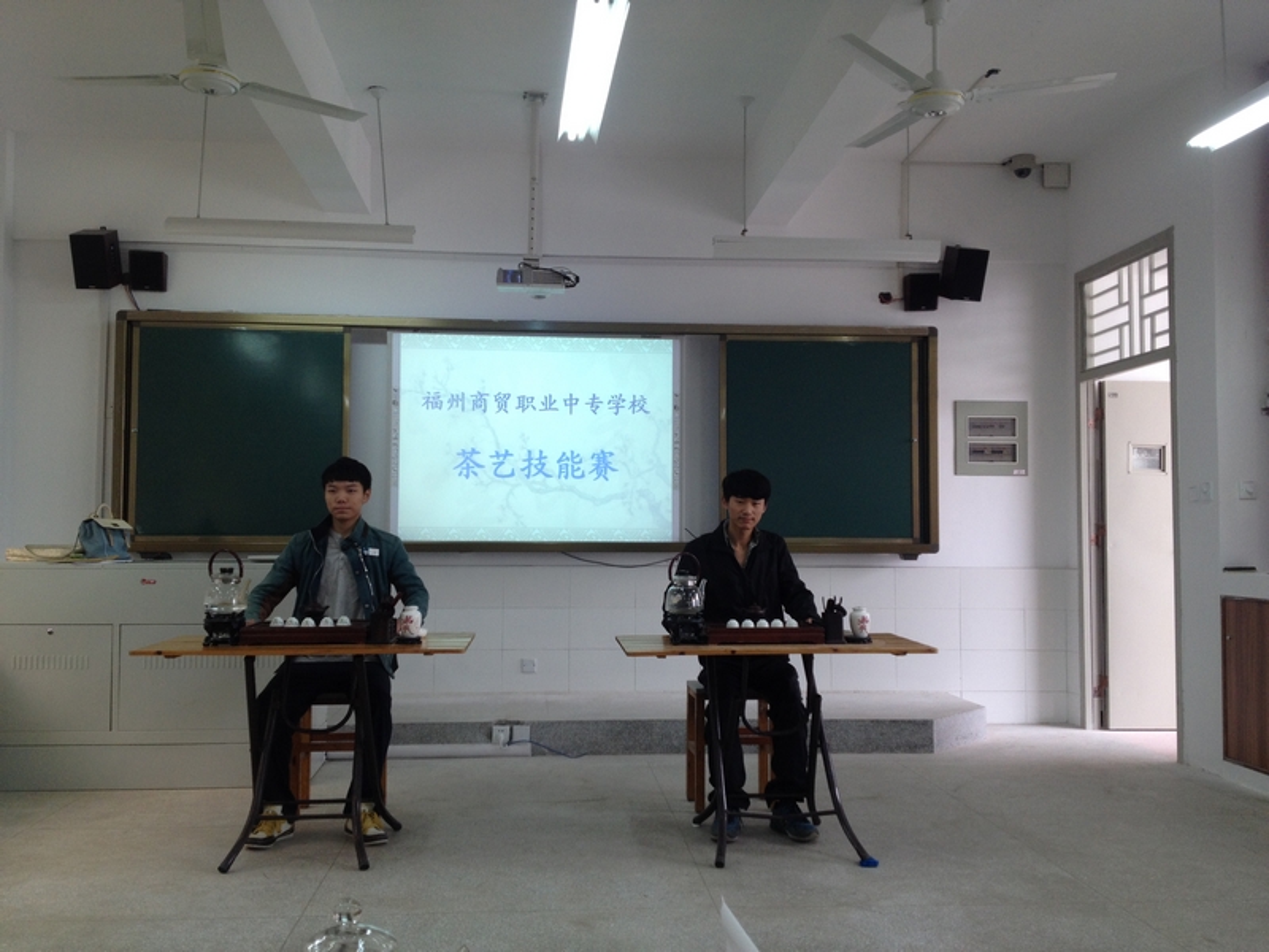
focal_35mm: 35
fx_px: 1283
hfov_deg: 52.6
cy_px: 476
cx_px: 634
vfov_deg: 40.7
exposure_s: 1/50
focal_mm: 4.28
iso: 50
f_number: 2.4
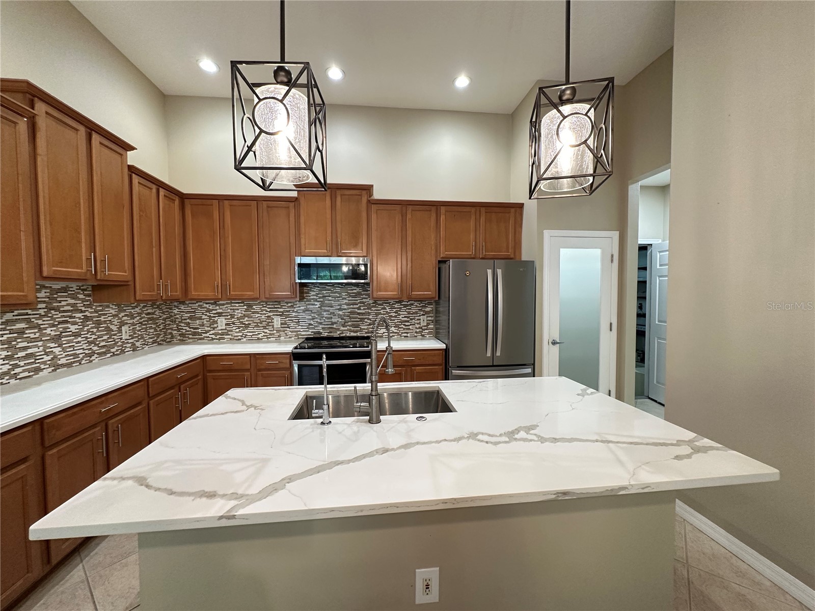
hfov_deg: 102.1
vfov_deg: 85.7
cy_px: 306
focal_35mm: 14
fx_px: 330
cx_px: 408
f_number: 2.2
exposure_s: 1/60
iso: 250
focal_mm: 2.22
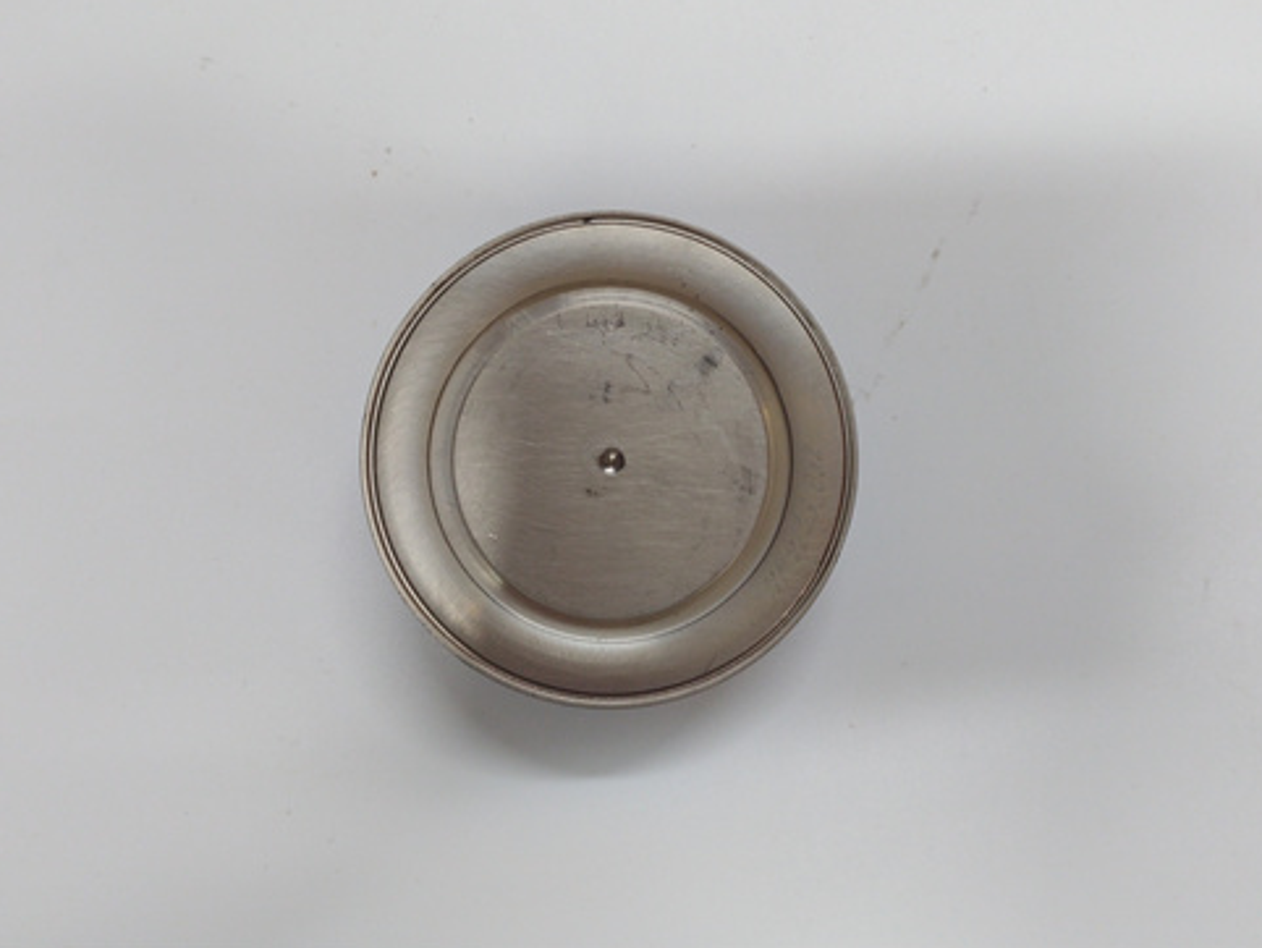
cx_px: 634
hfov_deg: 63.4
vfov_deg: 49.8
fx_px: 1021
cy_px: 465
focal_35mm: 28
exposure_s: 1/33
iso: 148
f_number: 2
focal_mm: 3.79
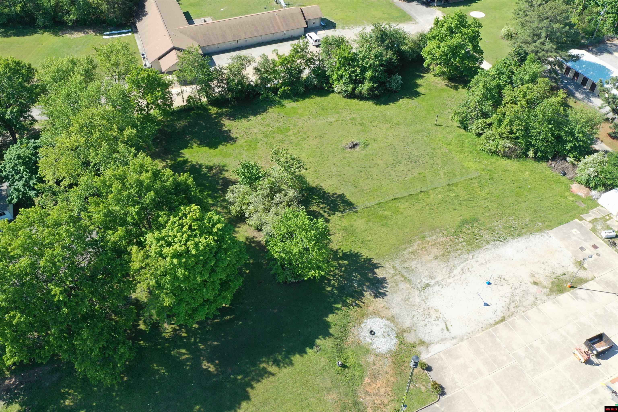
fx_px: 481
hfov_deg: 65.5
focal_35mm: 28
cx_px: 309
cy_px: 206
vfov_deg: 46.4
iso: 100
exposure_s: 1/200
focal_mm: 10.26
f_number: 5
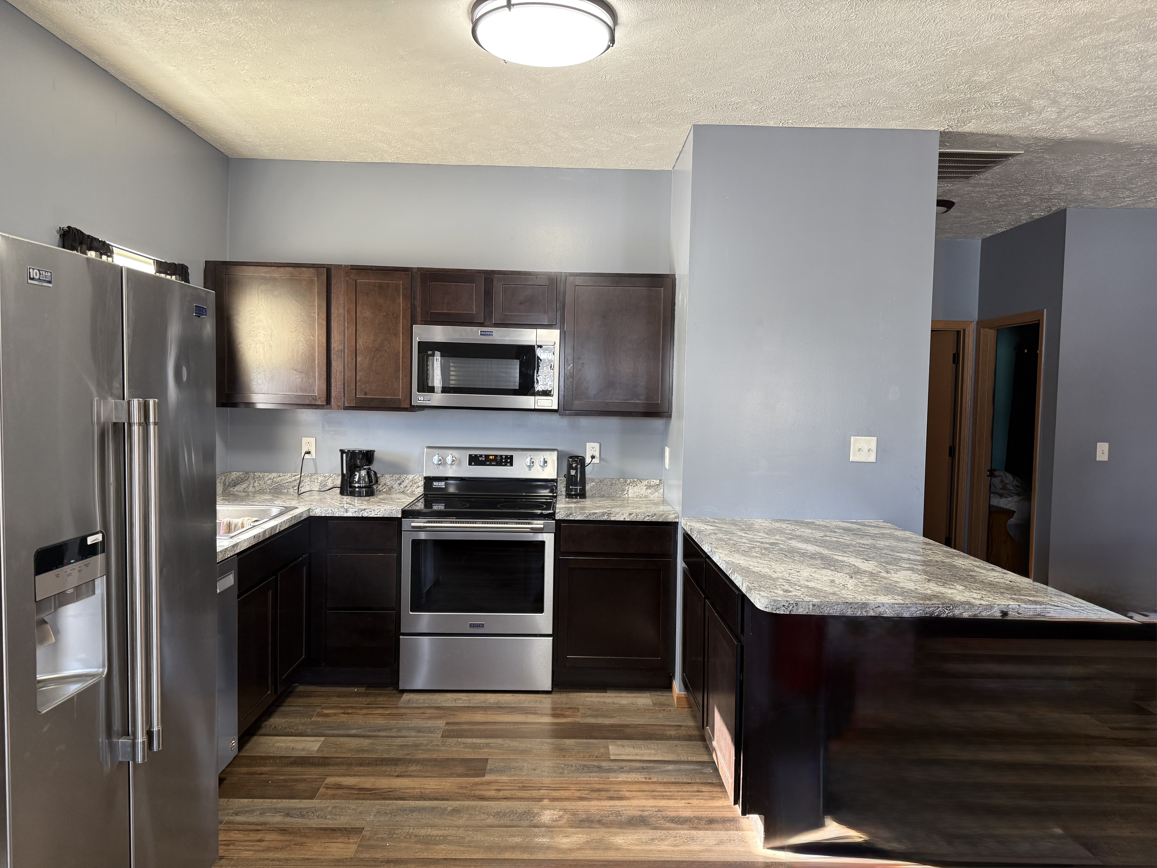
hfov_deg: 71.6
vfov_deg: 56.8
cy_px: 434
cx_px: 578
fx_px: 802
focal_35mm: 24
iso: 200
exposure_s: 1/60
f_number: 1.78
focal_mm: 6.76
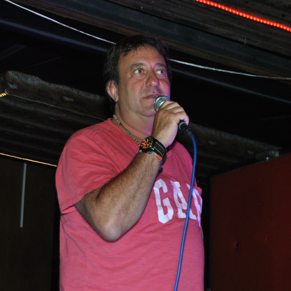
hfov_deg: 19.7
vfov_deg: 19.7
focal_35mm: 88
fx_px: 837
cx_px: 139
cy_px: 146
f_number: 5.6
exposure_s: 1/80
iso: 400
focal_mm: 46
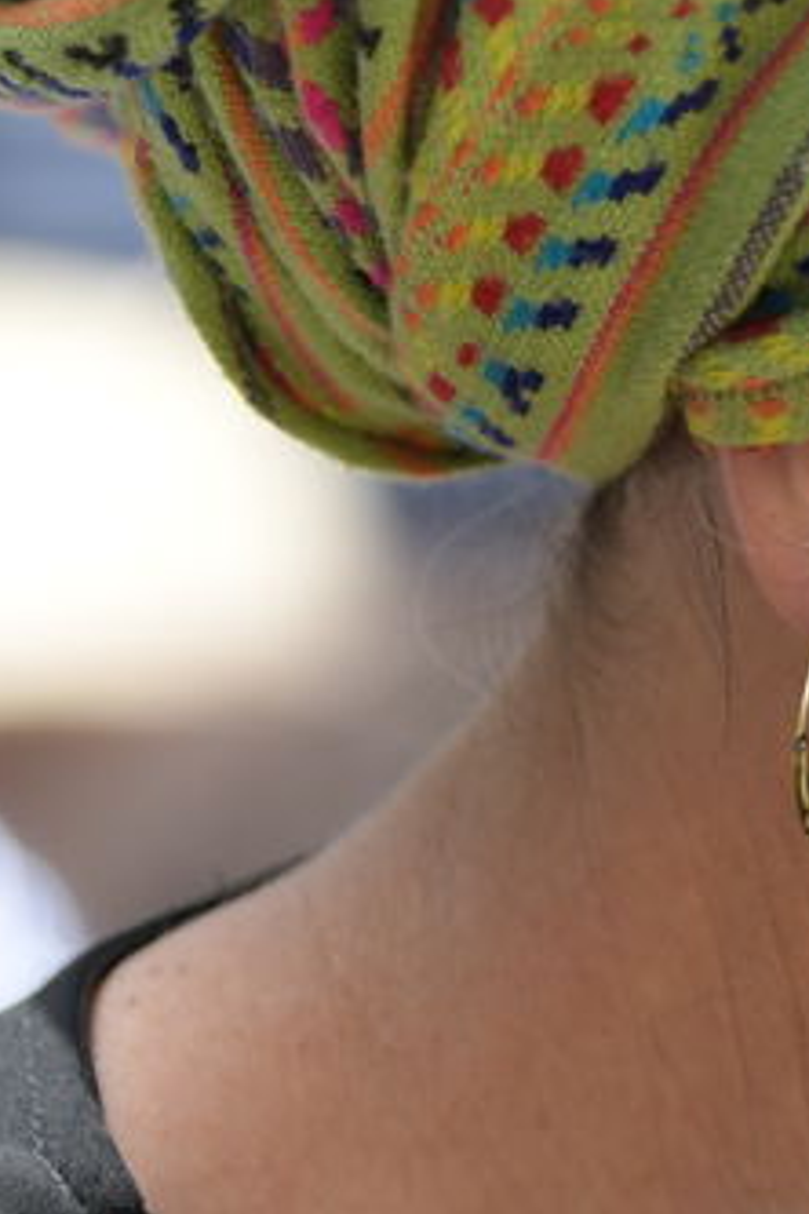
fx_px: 15875
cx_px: 1549
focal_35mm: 471
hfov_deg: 2.9
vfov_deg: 4.4
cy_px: 556
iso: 500
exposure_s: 1/2000
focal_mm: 112
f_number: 2.8
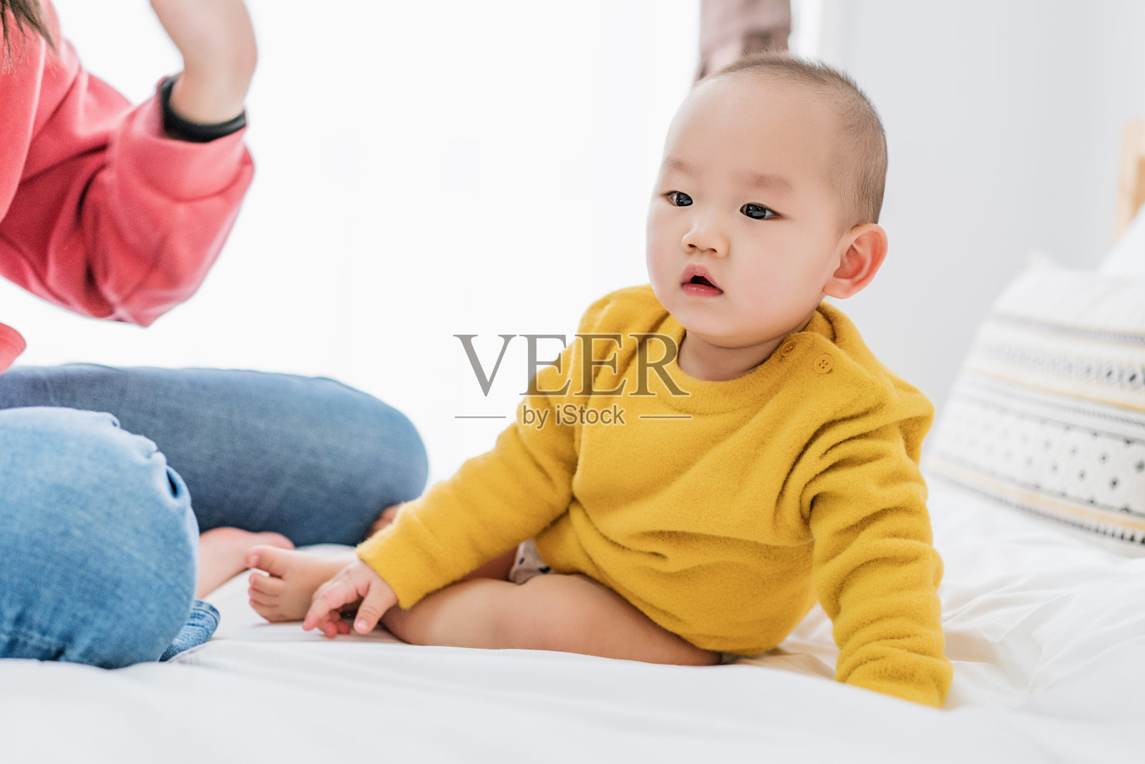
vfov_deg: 24.6
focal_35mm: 55
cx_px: 572
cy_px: 382
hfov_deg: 36.2
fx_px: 1750
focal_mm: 55
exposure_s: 1/100
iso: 640
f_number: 2.8
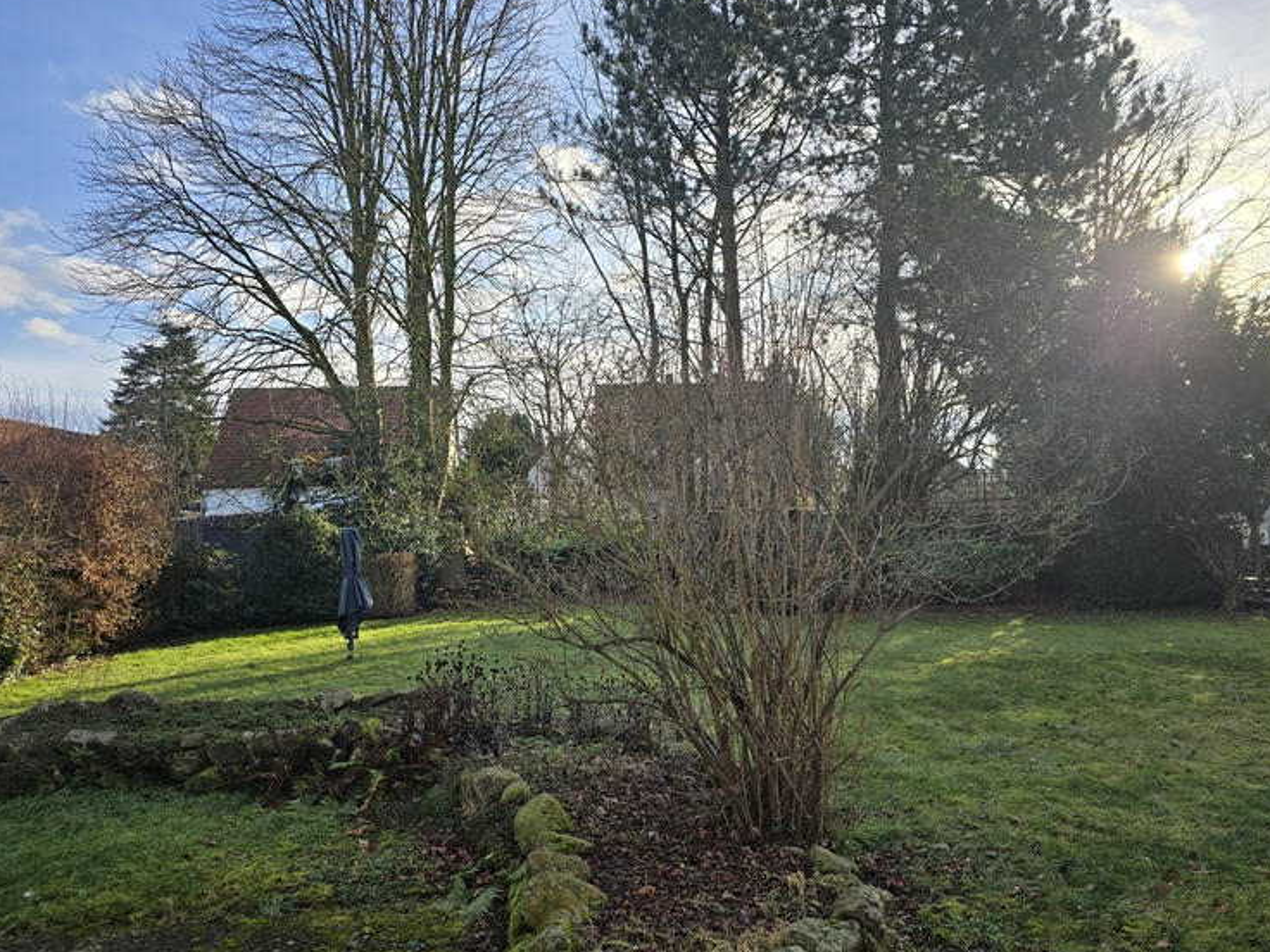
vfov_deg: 54.9
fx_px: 917
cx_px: 628
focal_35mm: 25
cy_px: 492
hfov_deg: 69.4
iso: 12
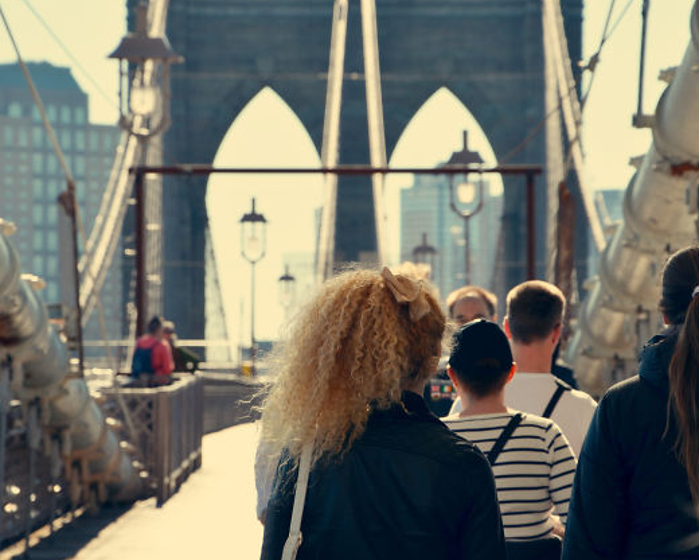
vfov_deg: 7.8
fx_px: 4109
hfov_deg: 9.7
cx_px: 363
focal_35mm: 199
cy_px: 259
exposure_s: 1/1000
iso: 200
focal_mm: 105
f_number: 8
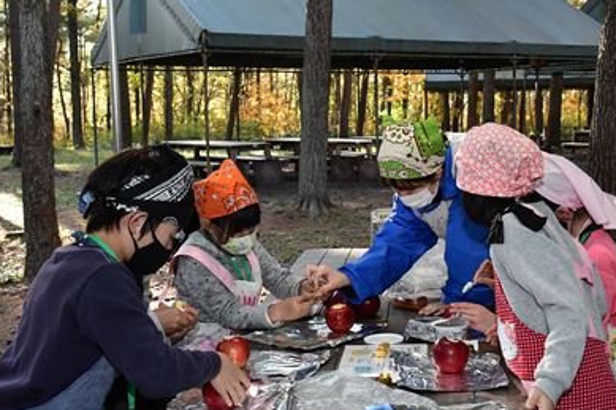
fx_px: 924
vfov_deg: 25.0
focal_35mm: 54
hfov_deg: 36.8
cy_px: 213
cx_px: 342
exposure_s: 1/125
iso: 2200
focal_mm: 28
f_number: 8
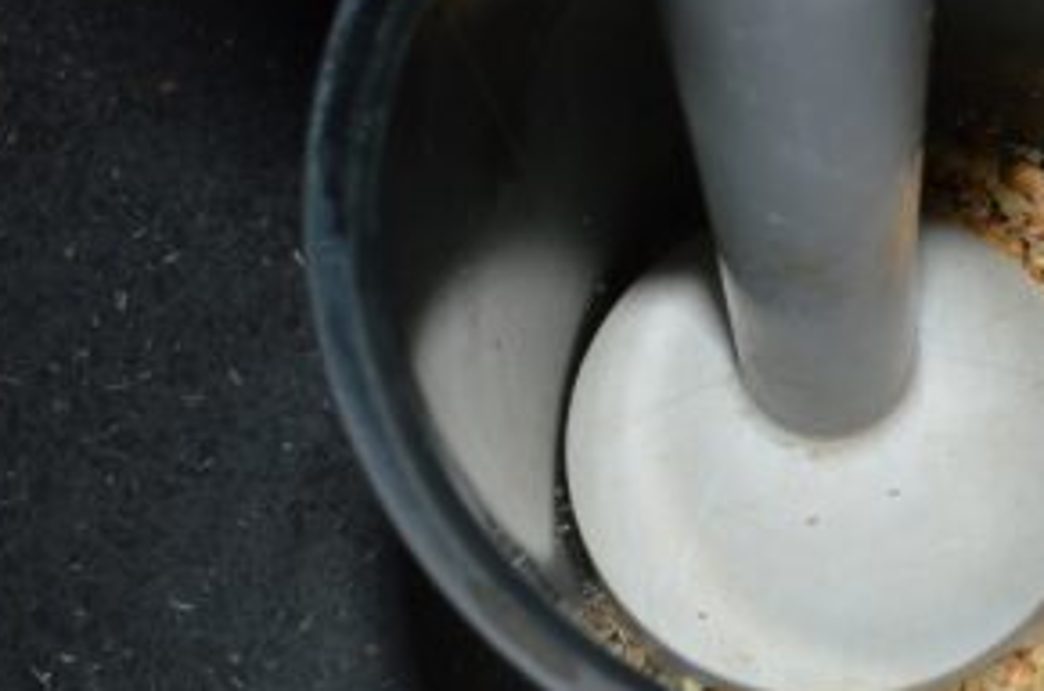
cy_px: 272
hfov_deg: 23.0
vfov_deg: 15.6
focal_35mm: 87
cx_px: 864
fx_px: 2517
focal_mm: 24
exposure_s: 1/60
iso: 100
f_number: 8
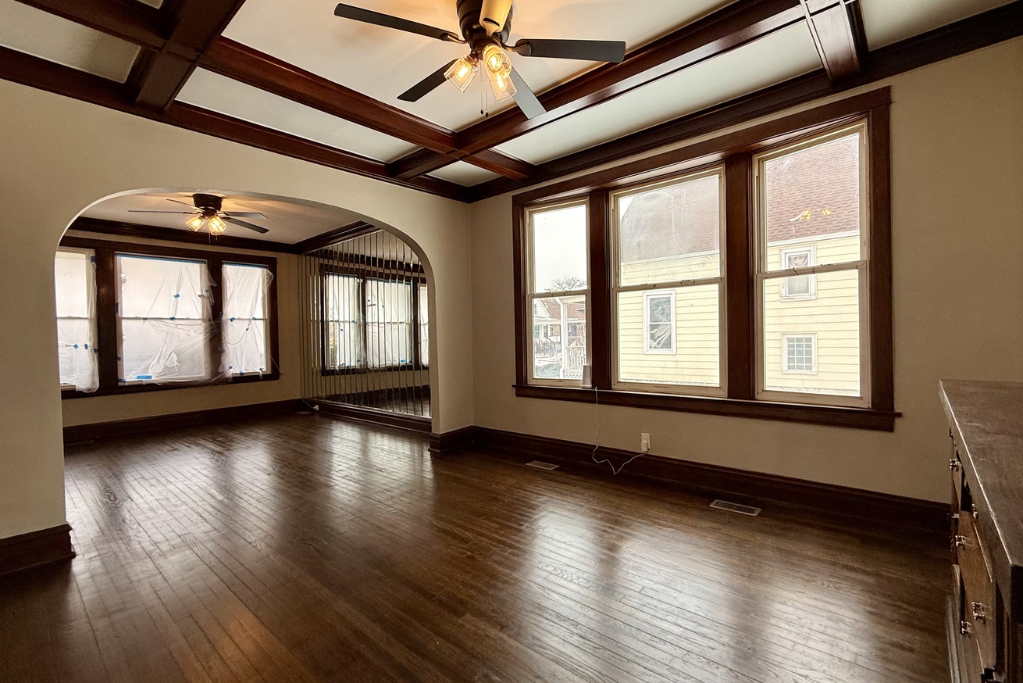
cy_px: 343
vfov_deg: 73.8
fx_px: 455
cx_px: 544
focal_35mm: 16
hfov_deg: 96.6
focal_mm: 2.22
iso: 50
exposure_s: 1/162
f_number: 2.2
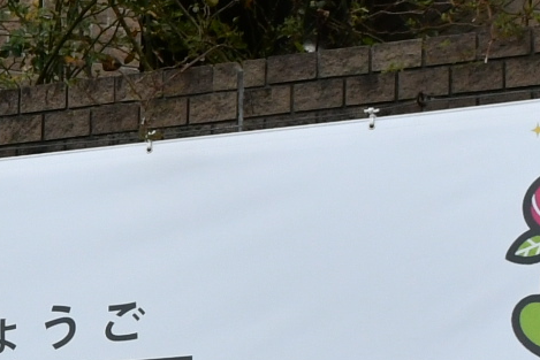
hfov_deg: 7.5
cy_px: 274
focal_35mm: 267
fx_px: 4006
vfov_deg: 5.1
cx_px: -434
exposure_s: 1/320
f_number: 9
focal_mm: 30
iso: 640
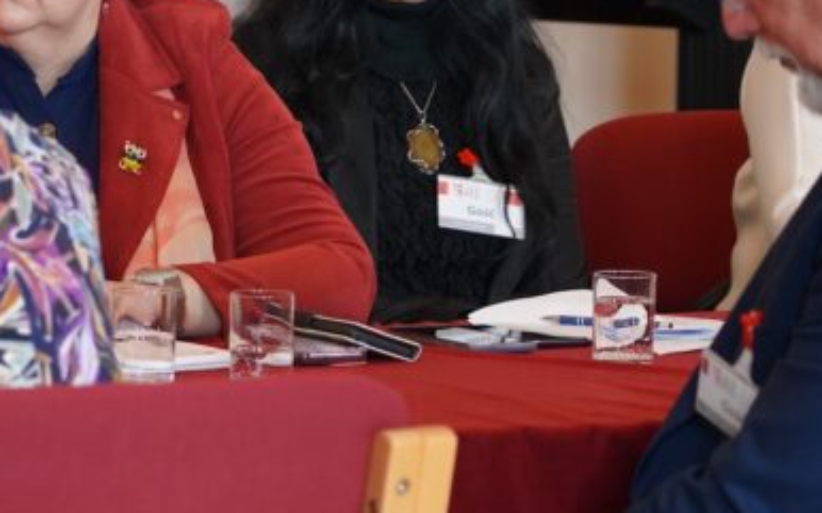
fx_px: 6360
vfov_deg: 4.6
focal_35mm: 284
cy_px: 371
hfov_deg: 7.4
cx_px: 151
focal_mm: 105
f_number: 4
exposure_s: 1/160
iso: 2500
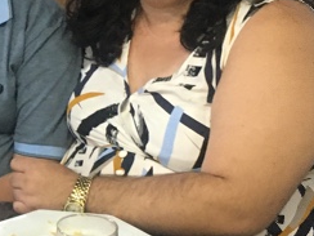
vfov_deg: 12.4
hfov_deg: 15.9
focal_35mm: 119
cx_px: -69
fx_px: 1079
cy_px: 184
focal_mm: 4.15
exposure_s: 1/20
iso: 200
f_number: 2.2
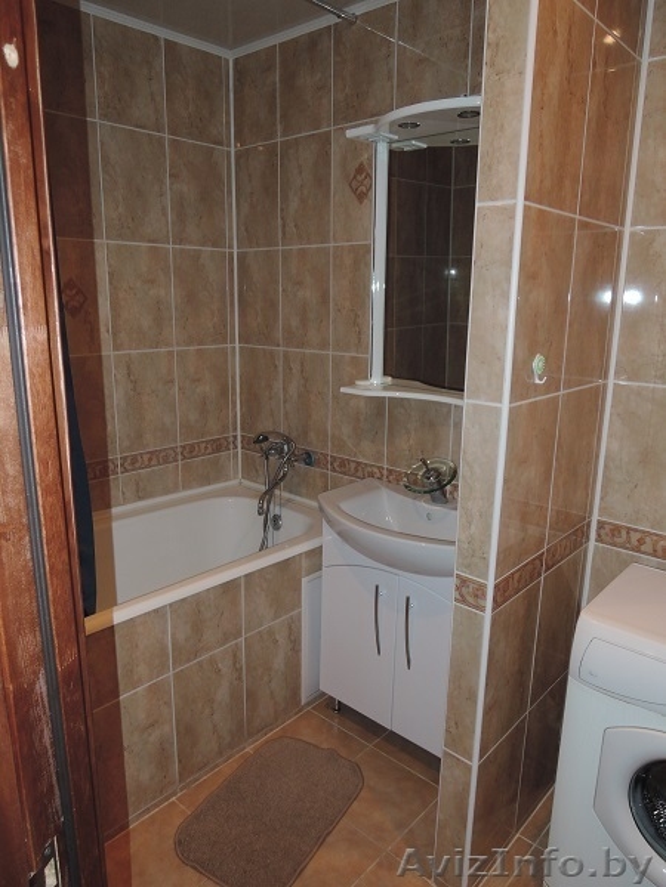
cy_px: 444
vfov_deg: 71.6
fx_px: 616
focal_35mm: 24
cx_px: 333
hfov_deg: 56.8
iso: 200
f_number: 2.8
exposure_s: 1/30
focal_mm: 5.1
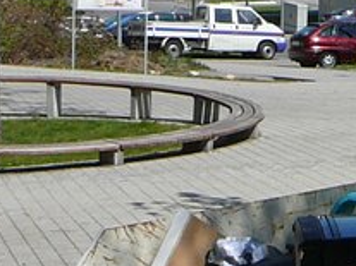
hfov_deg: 10.7
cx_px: 712
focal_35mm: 169
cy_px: 77
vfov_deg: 8.8
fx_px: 1737
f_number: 5
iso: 80
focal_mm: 5.2
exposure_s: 1/500
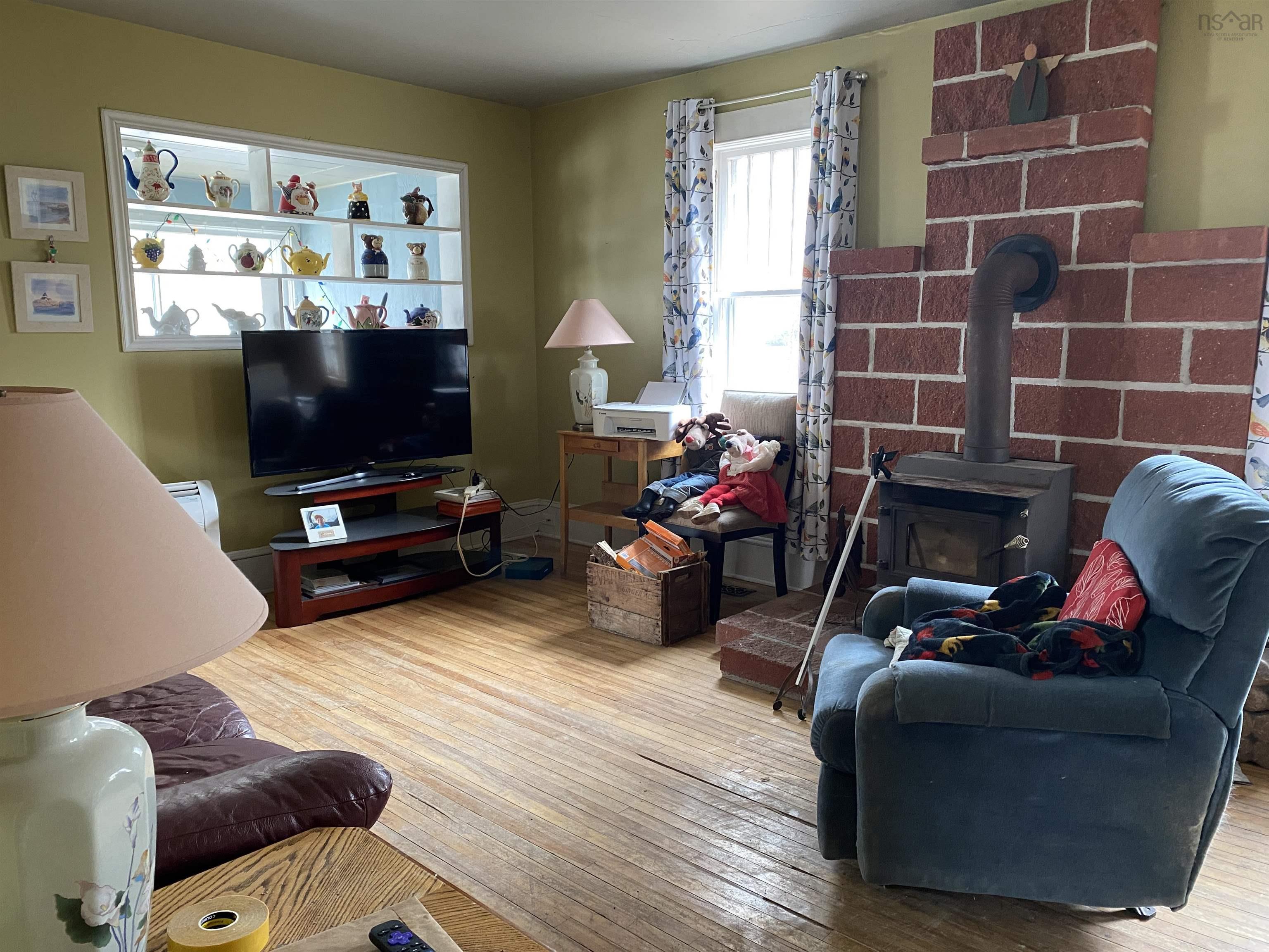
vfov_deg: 53.1
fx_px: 953
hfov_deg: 67.3
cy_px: 476
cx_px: 634
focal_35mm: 26
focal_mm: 4.25
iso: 320
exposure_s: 1/60
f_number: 1.8
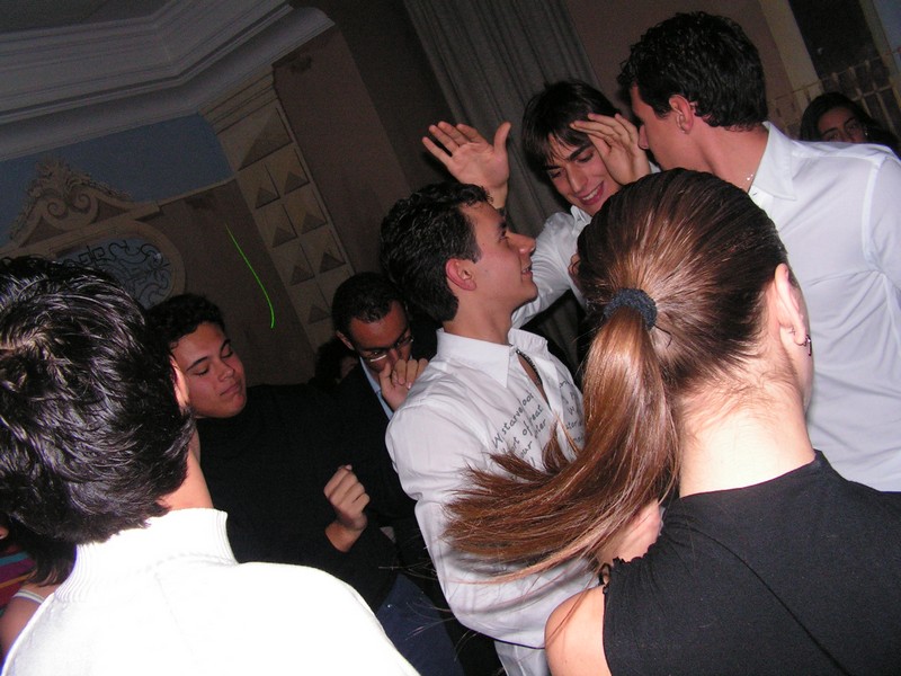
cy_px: 338
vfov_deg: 39.7
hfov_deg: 51.4
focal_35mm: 36
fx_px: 937
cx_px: 450
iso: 200
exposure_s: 1/40
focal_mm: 6
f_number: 3.2
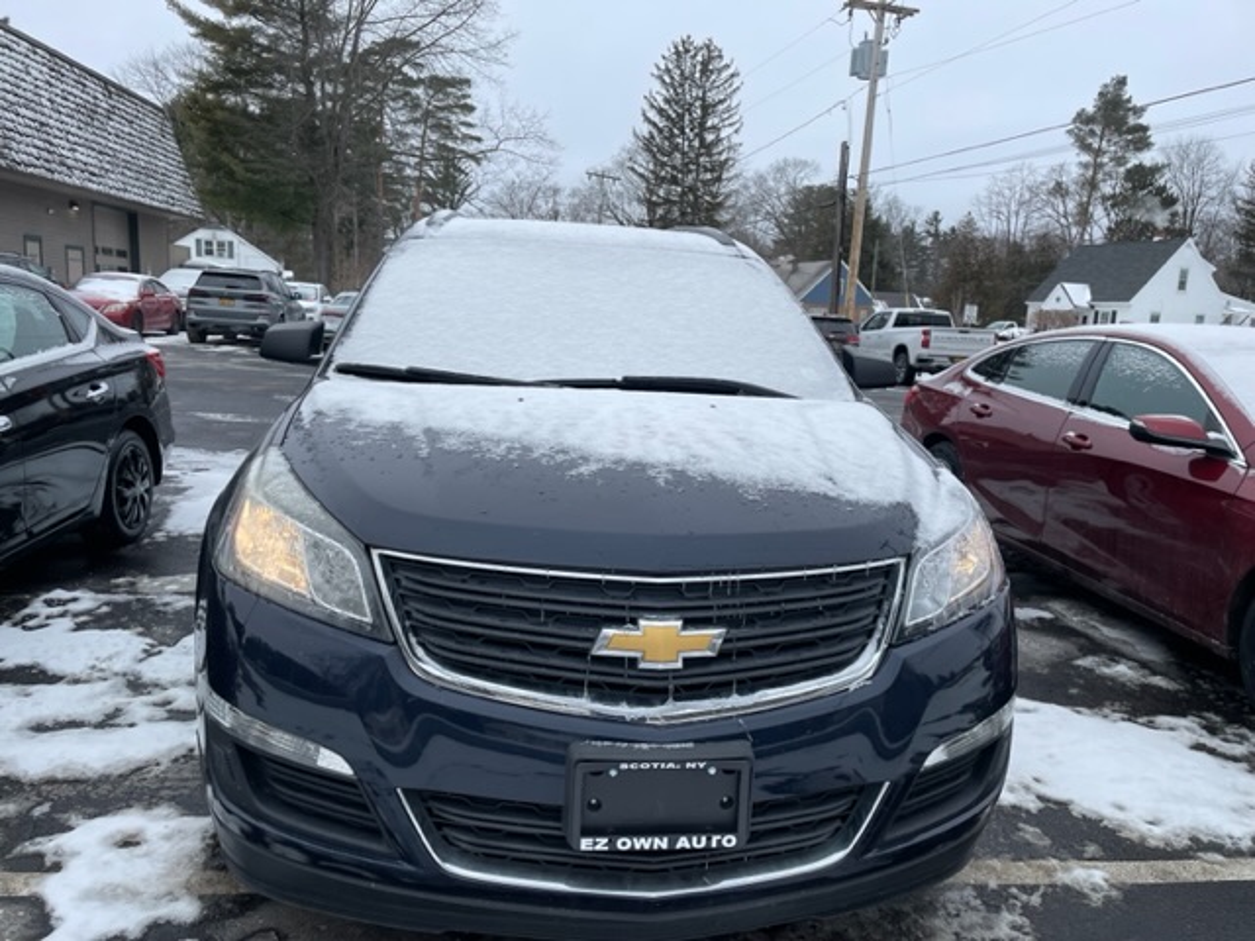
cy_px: 470
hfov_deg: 67.3
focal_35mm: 26
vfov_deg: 53.1
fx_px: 943
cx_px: 628
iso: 32
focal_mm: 4.2
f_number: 1.6
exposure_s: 1/1416
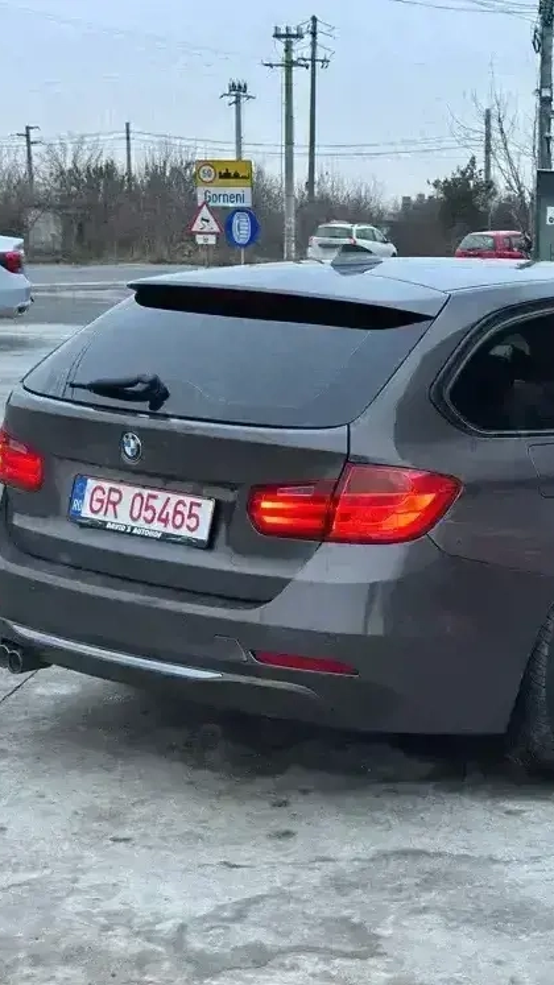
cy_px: 493
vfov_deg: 30.2
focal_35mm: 70
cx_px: 514
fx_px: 1829
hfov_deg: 17.0
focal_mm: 6.86
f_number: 1.78
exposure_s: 1/102
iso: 125
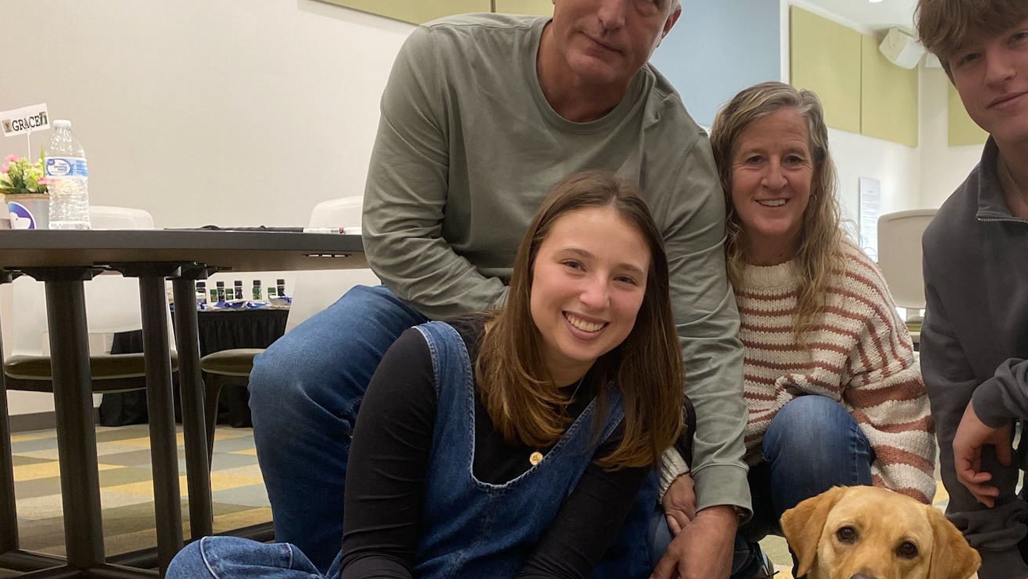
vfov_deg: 26.8
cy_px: 435
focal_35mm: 44
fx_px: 1200
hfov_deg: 45.9
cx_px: 663
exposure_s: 1/60
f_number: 1.8
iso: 125
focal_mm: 4.25
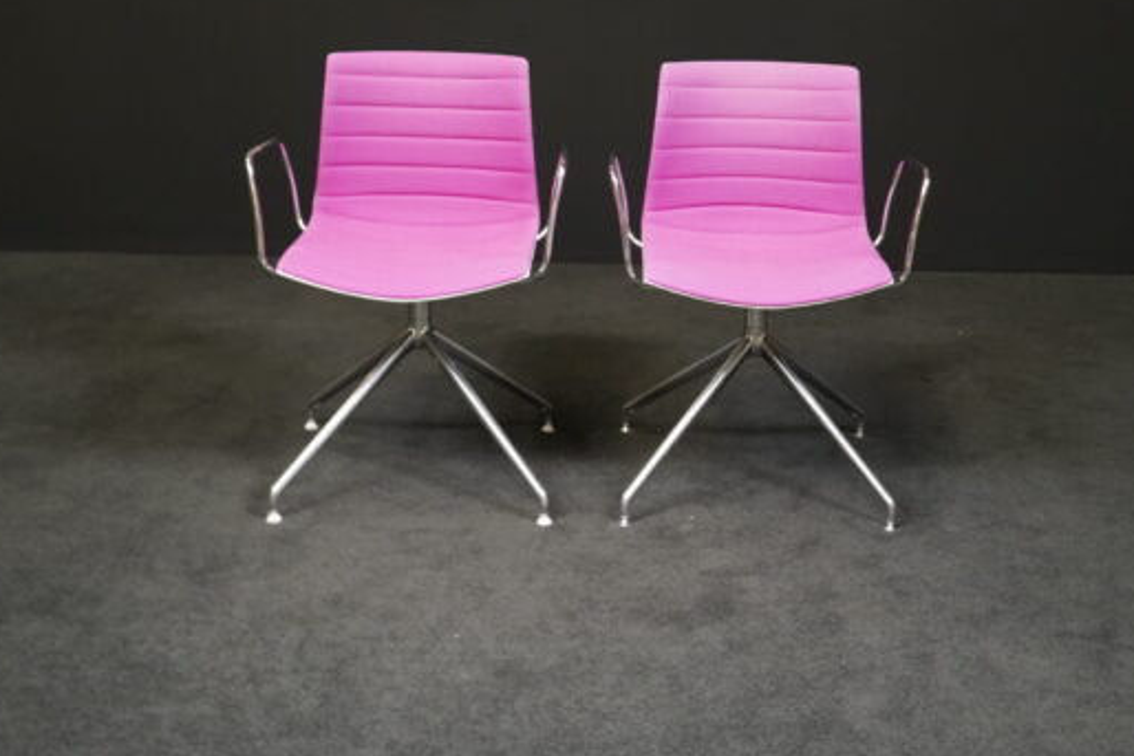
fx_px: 1764
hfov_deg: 35.6
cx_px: 593
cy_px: 320
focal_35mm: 56
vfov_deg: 24.2
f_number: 7.1
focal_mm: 48
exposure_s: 1/100
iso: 5000
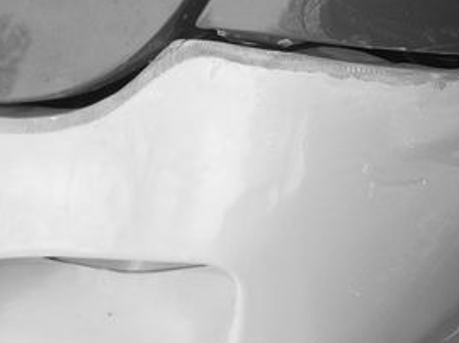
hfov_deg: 22.9
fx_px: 1100
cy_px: 12
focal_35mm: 83
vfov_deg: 17.4
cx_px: 430
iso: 50
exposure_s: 1/80
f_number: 2.6
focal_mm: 5.8
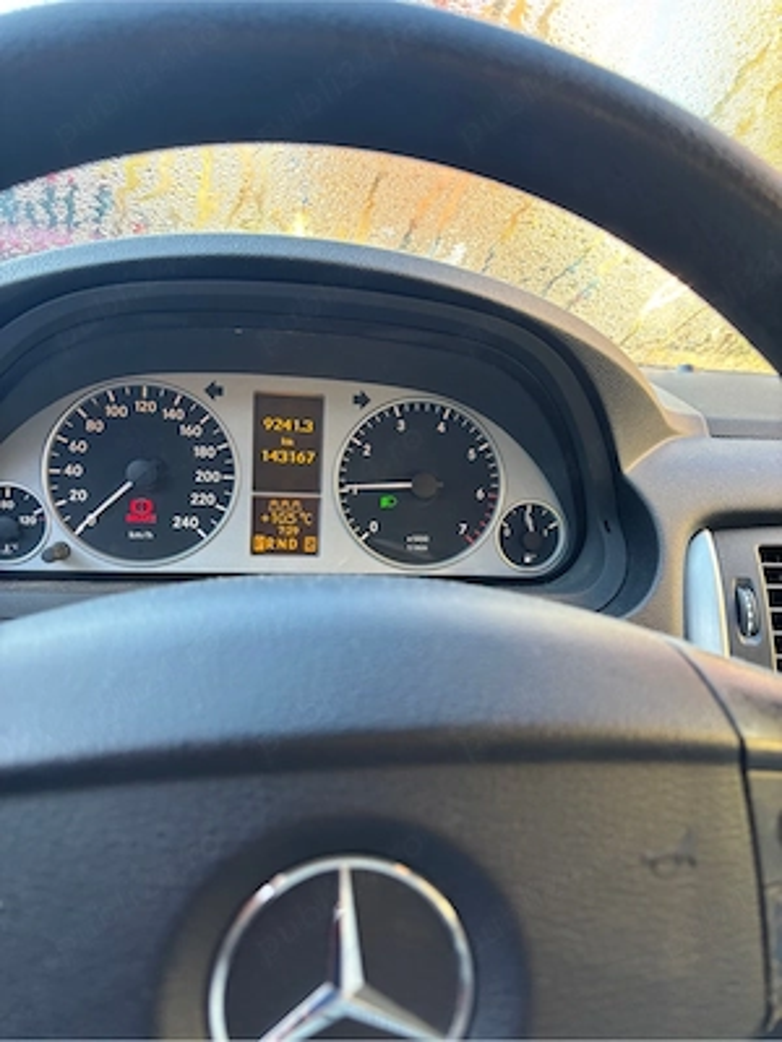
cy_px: 521
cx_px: 391
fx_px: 783
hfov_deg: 53.1
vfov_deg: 67.3
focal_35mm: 26
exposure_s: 1/93
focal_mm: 5.96
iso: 125
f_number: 1.6
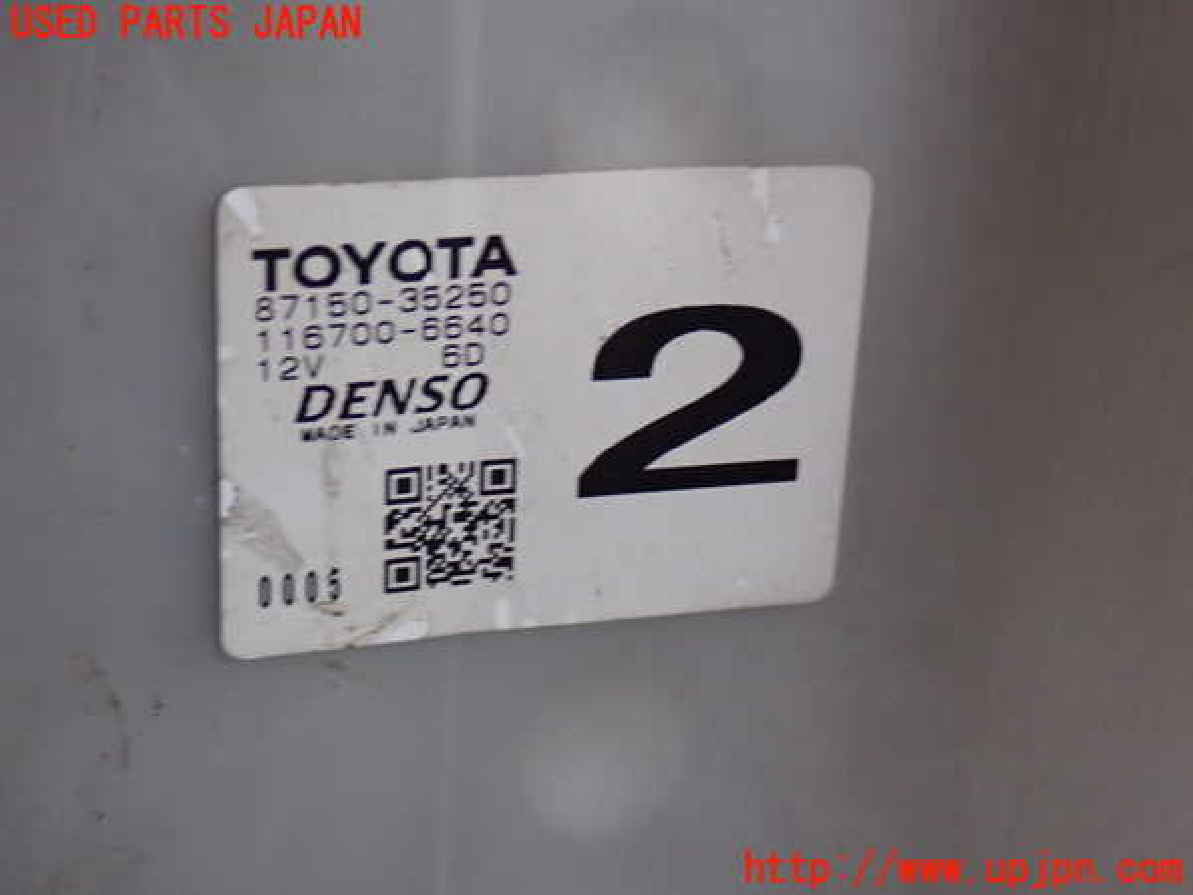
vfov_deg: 21.9
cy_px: 448
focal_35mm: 67
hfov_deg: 29.0
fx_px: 2309
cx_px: 596
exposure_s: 1/60
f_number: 3.8
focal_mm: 11.88
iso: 640
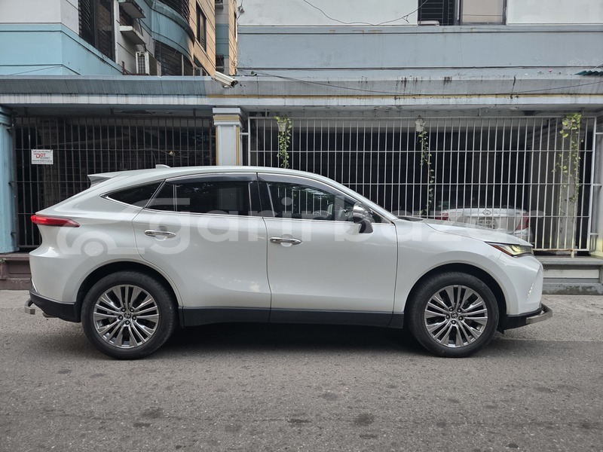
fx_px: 401
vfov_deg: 58.9
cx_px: 302
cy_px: 226
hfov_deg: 73.9
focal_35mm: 23
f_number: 1.8
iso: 160
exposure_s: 1/180
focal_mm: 5.4
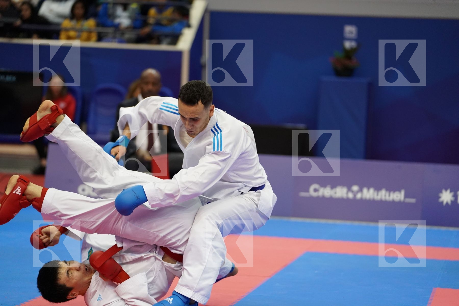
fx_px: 1657
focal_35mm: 130
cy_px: 153
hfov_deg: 15.8
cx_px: 230
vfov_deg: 10.5
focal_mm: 130
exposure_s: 1/1000
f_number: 2.8
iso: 4000
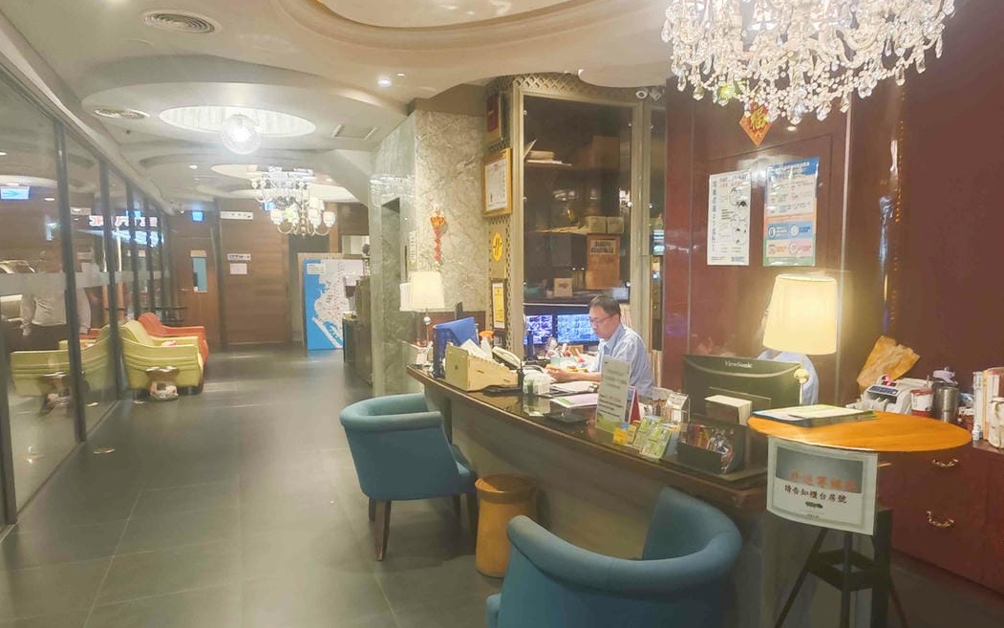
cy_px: 349
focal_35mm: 23
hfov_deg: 76.9
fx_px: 629
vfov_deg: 52.9
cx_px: 551
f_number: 1.8
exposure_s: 1/24
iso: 640
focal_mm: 2.03
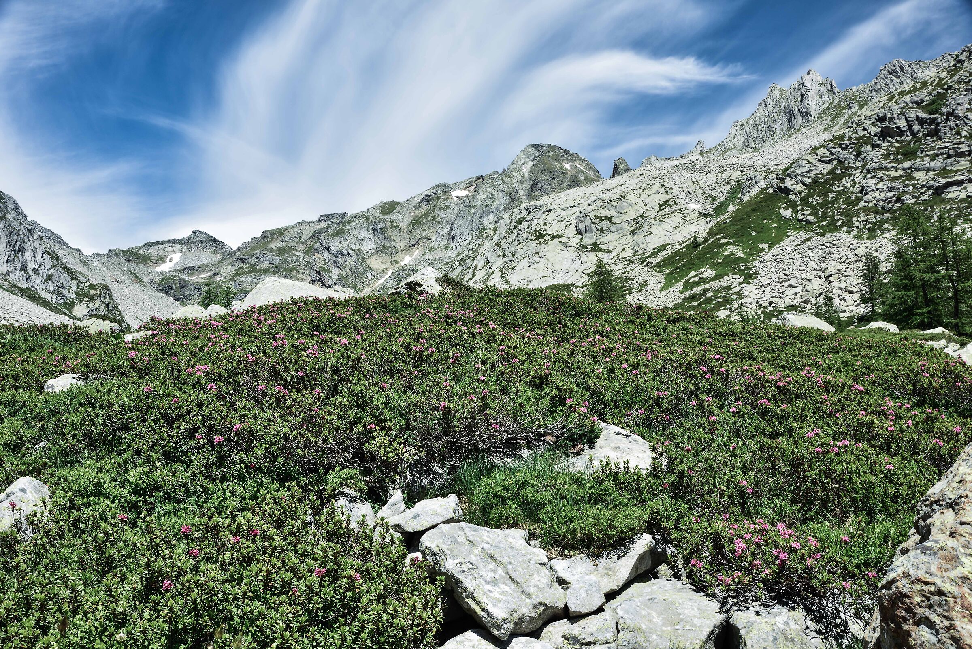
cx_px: 486
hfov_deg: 55.8
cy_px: 324
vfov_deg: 38.9
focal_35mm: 34
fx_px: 918
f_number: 13
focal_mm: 34
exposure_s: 1/40
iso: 100
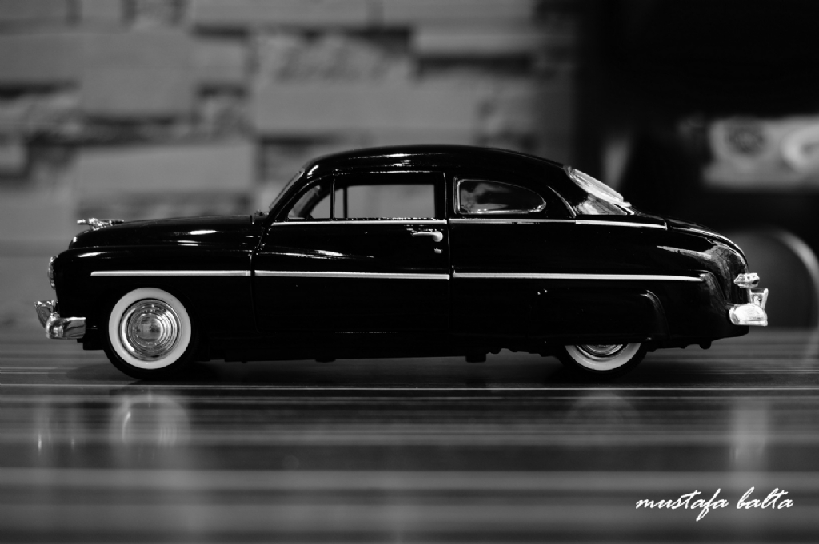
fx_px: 1296
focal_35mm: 57
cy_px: 272
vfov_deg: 23.7
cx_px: 410
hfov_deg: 35.1
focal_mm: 38
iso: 200
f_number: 5.6
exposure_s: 1/8
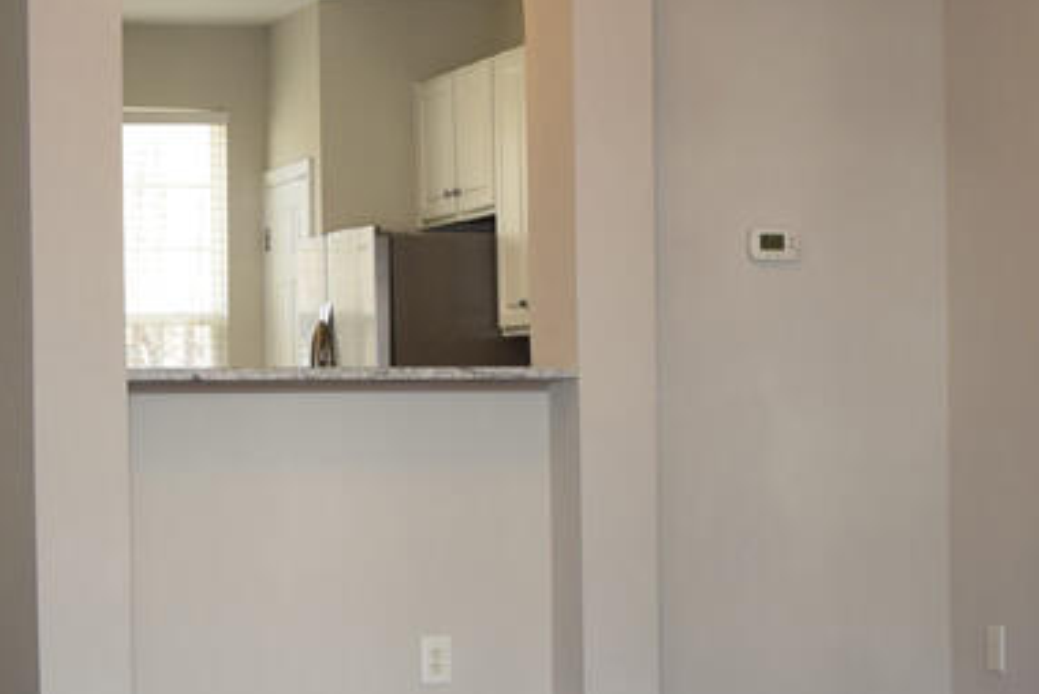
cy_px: 440
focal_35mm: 101
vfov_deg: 13.6
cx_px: 495
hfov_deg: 20.2
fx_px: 2917
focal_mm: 20
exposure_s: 1/60
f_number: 4
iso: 450
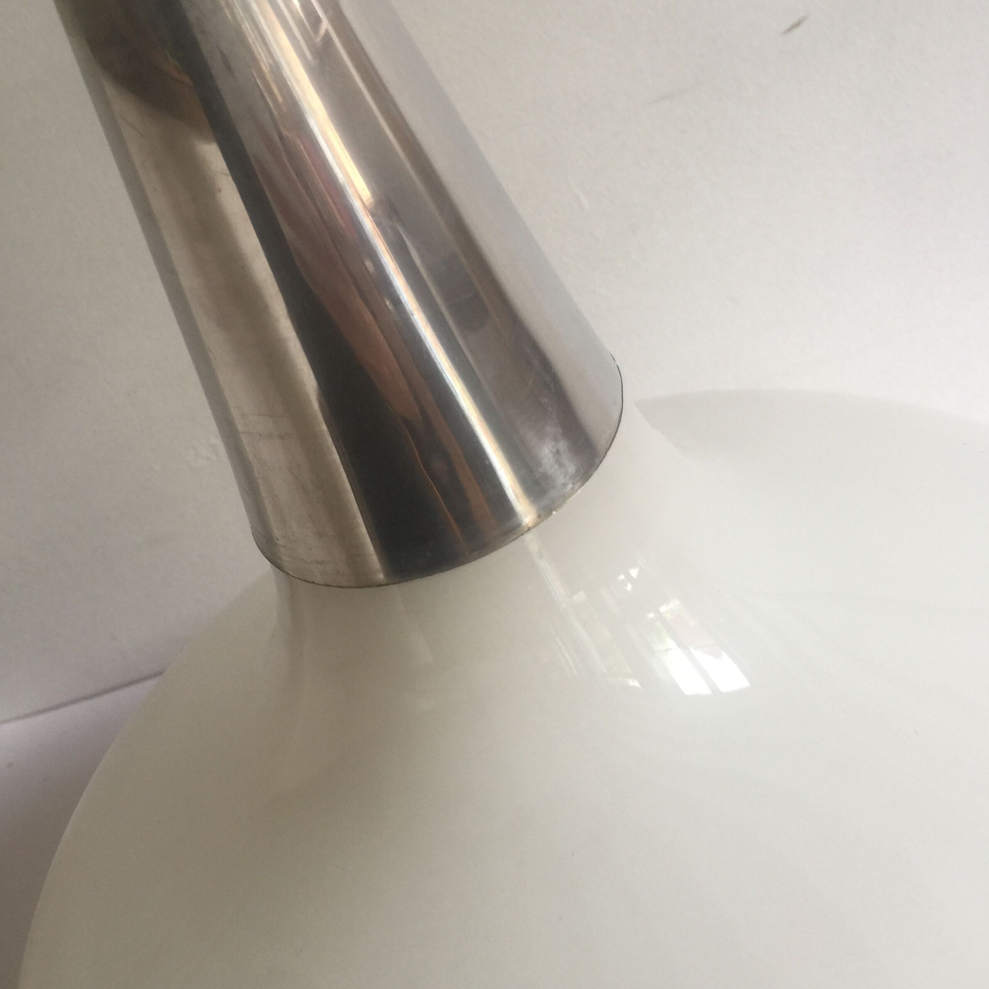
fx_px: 1131
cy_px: 562
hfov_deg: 47.2
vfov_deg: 47.1
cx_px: 491
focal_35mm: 35
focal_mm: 4.15
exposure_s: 1/33
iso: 32
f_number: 2.2
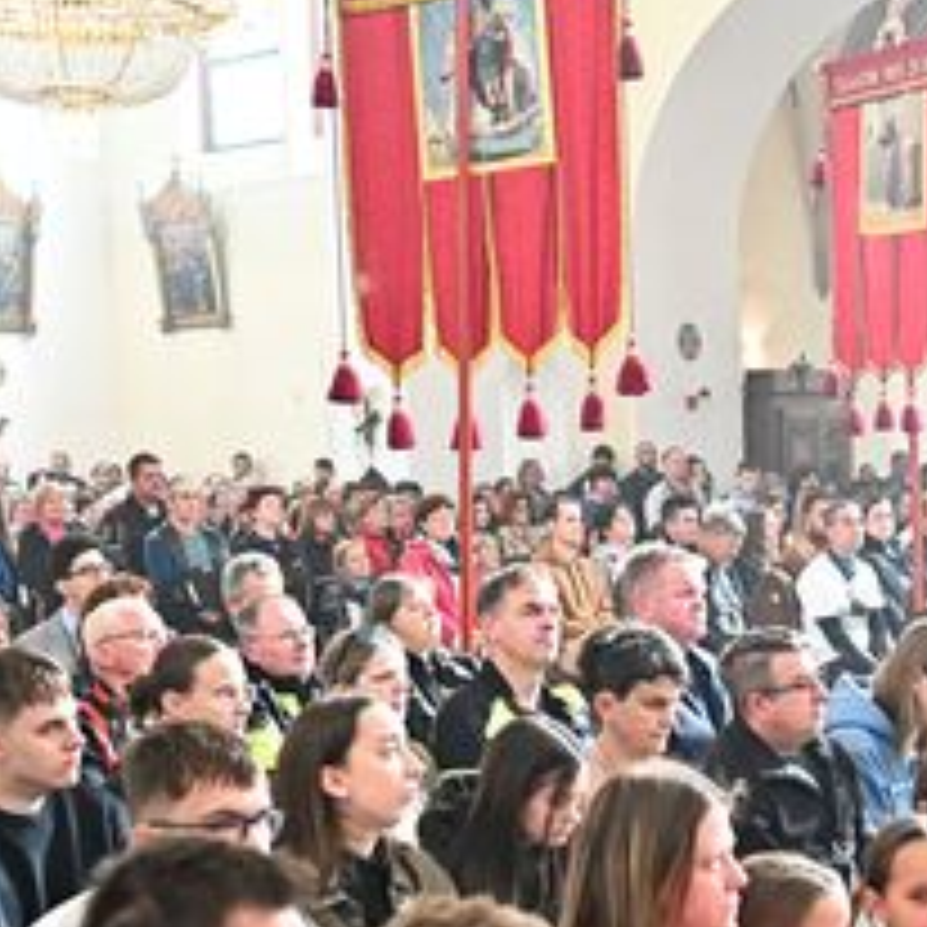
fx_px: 1969
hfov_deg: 26.1
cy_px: 639
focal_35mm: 65
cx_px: 716
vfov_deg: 26.3
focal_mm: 35
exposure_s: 1/320
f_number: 4
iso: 3200
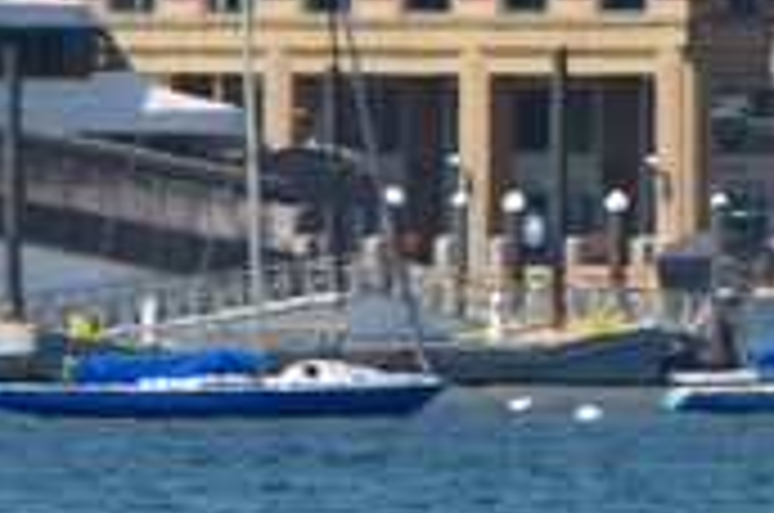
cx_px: 1773
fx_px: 44379
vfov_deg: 0.7
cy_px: 207
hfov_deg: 1.0
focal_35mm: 2068
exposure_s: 1/160
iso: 100
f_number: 11
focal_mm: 300
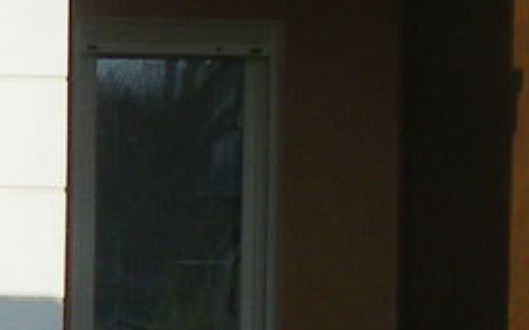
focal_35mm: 223
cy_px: 766
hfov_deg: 9.1
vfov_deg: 5.7
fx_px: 3214
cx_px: -351
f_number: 5.4
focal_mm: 6.3
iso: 80
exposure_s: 1/320
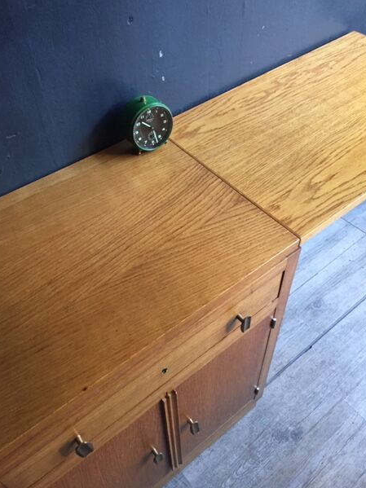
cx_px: 179
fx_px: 437
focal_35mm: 31
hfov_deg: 45.4
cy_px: 234
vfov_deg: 58.3
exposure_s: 1/33
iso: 250
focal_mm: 4.15
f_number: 2.2
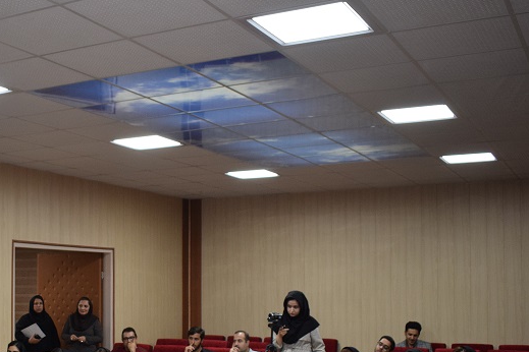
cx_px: 127
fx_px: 764
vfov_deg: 25.6
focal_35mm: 52
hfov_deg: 37.2
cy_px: 270
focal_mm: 20
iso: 800
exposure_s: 1/200
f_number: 3.8
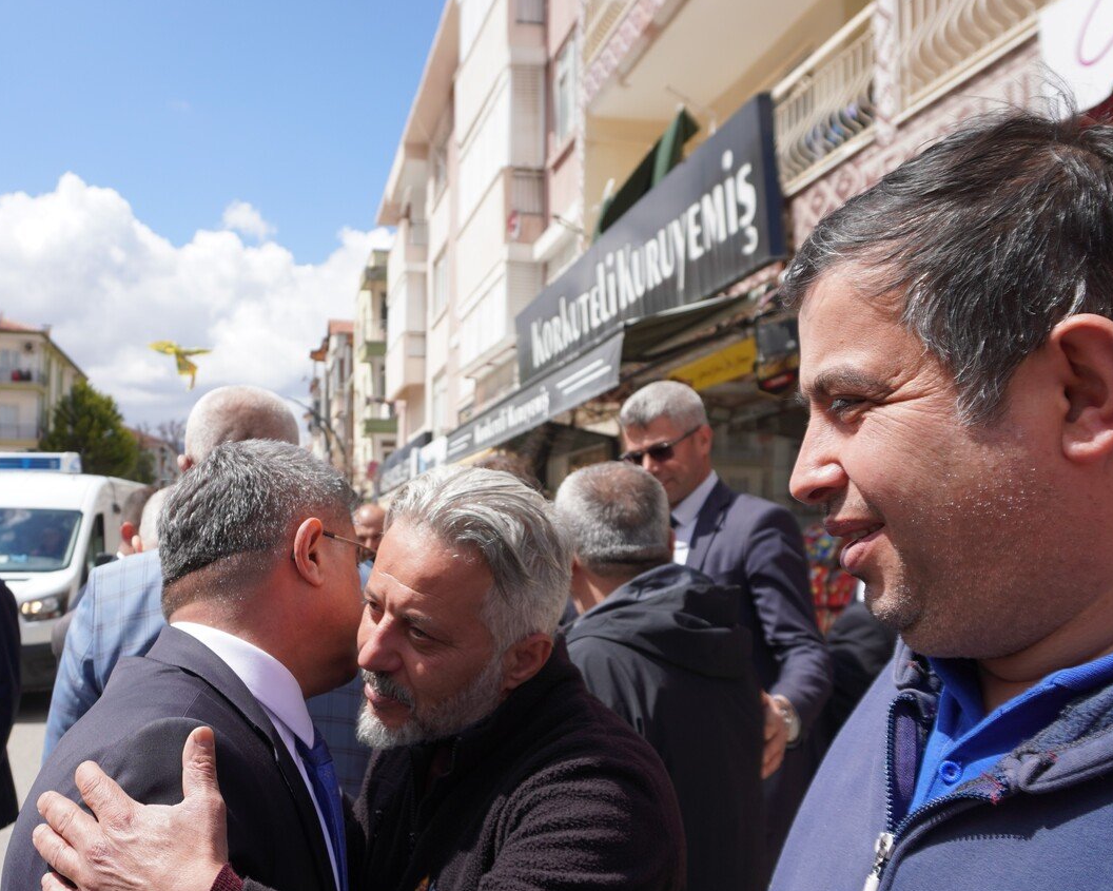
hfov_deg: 55.3
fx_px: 1054
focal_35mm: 32
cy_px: 517
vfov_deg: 45.6
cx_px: 446
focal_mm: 16
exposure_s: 1/640
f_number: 4.5
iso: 100
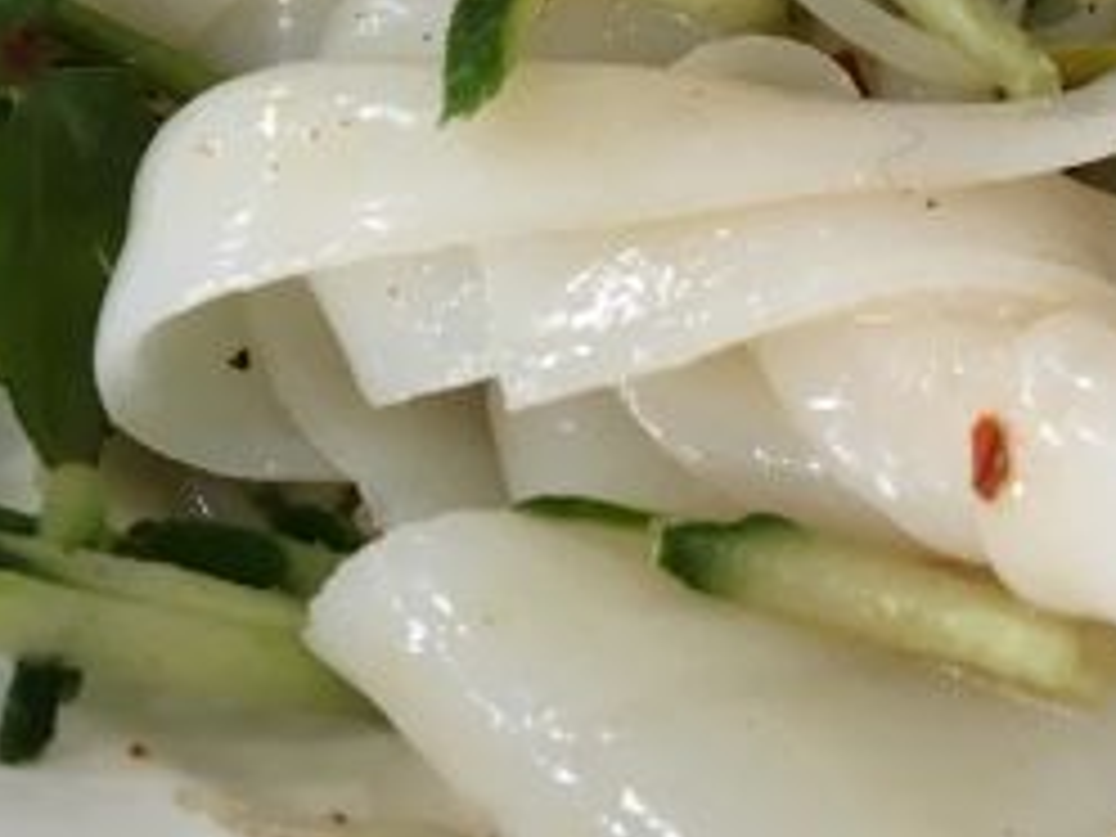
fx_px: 2644
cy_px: -65
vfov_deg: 17.4
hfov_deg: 22.7
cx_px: 1170
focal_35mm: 82
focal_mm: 4.15
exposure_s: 1/33
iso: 64
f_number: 2.2
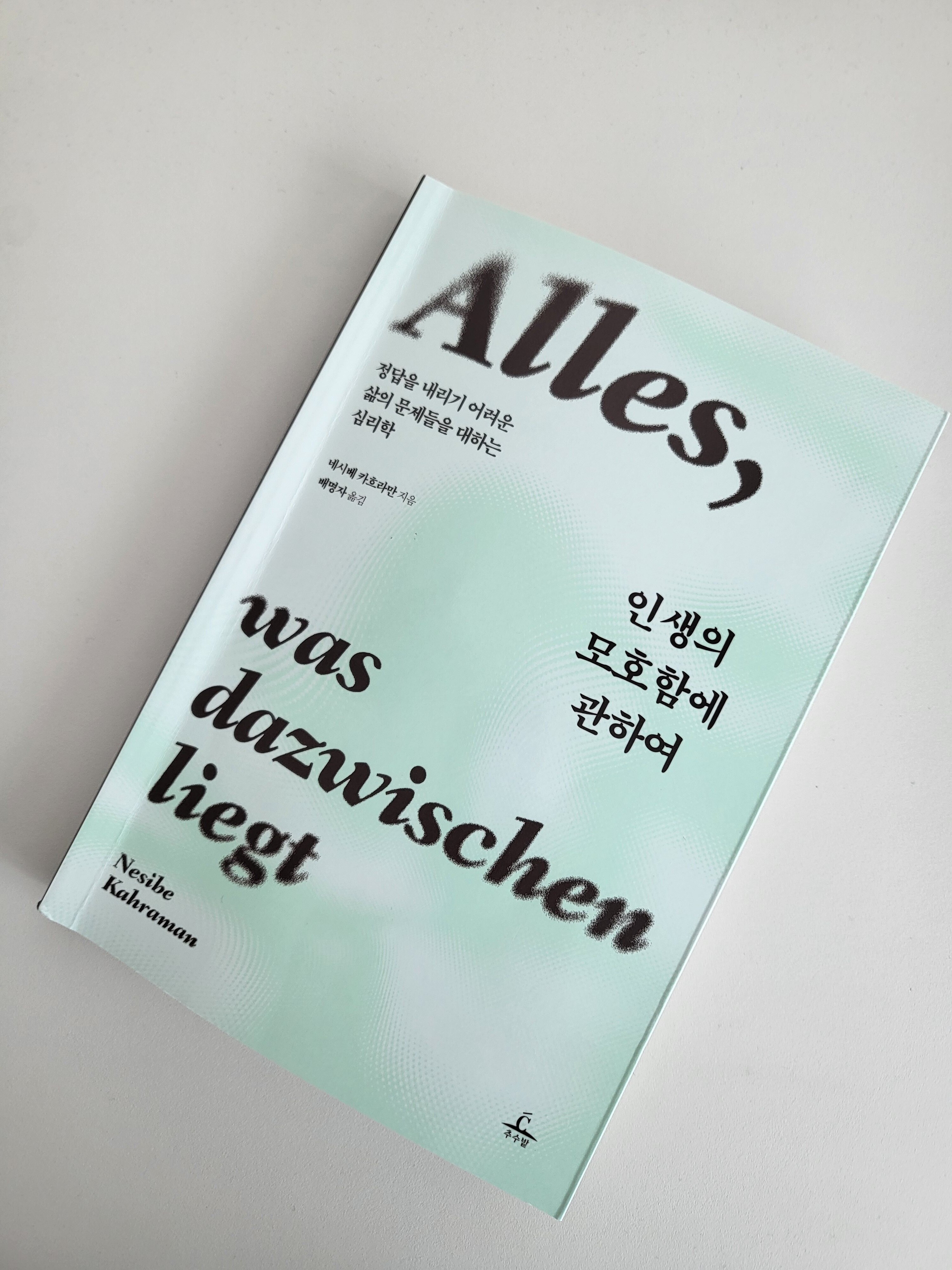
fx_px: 953
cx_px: 476
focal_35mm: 26
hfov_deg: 53.1
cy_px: 635
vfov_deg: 67.3
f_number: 1.8
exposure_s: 1/120
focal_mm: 4.25
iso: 64
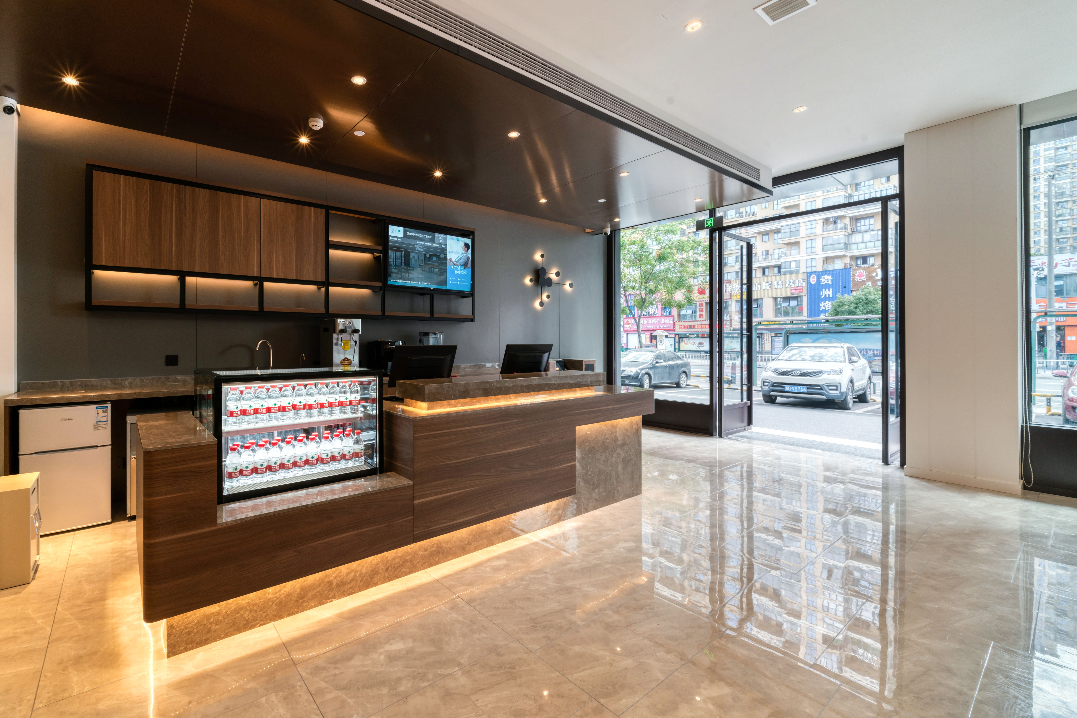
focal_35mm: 15
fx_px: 449
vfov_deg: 77.3
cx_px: 461
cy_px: 336
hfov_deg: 99.7
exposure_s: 1/8
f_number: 13
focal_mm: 13
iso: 320
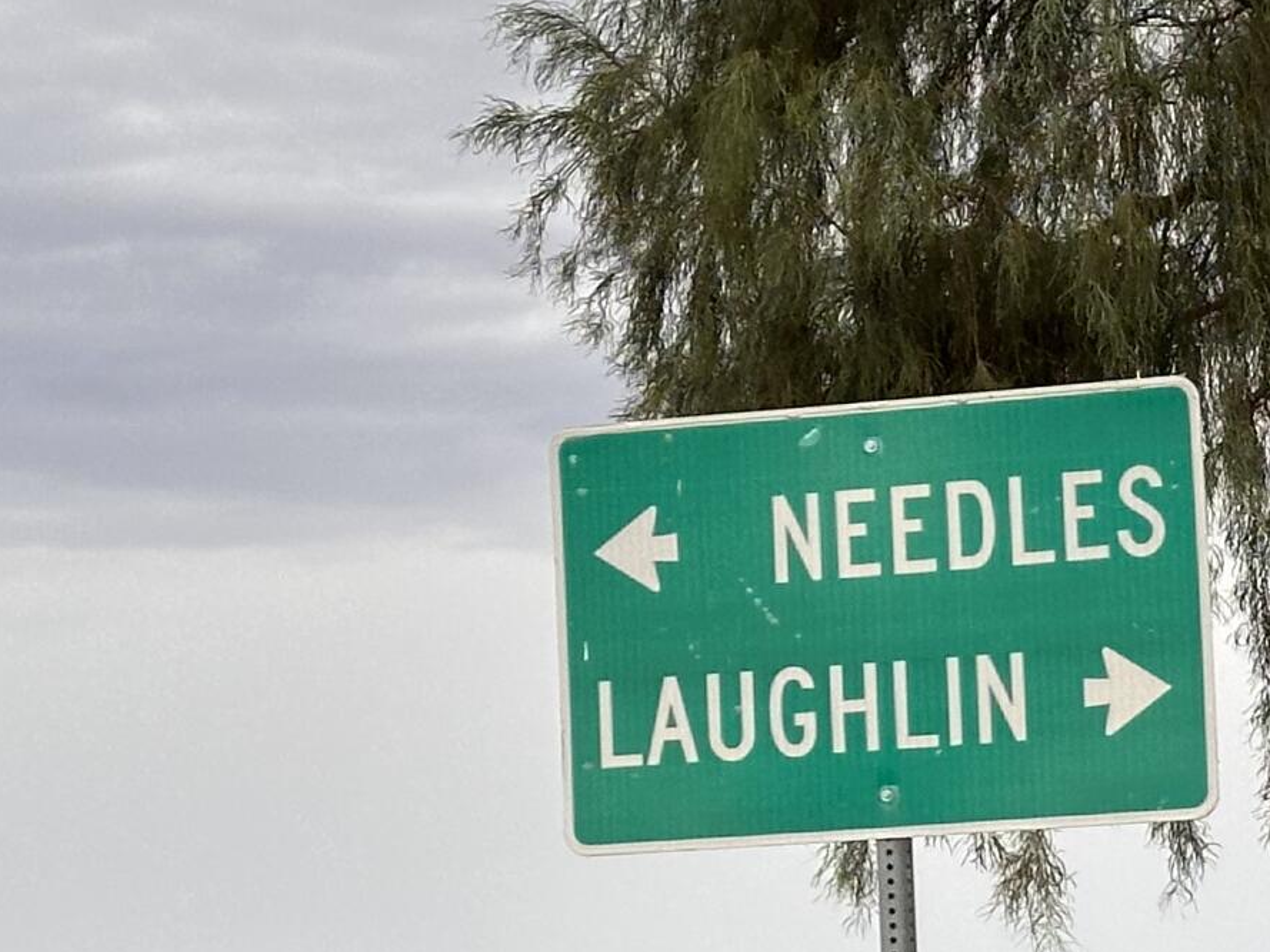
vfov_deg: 9.2
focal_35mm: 162
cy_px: 624
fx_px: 5944
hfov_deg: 12.1
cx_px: 1220
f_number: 1.78
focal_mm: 6.86
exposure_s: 1/864
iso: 64
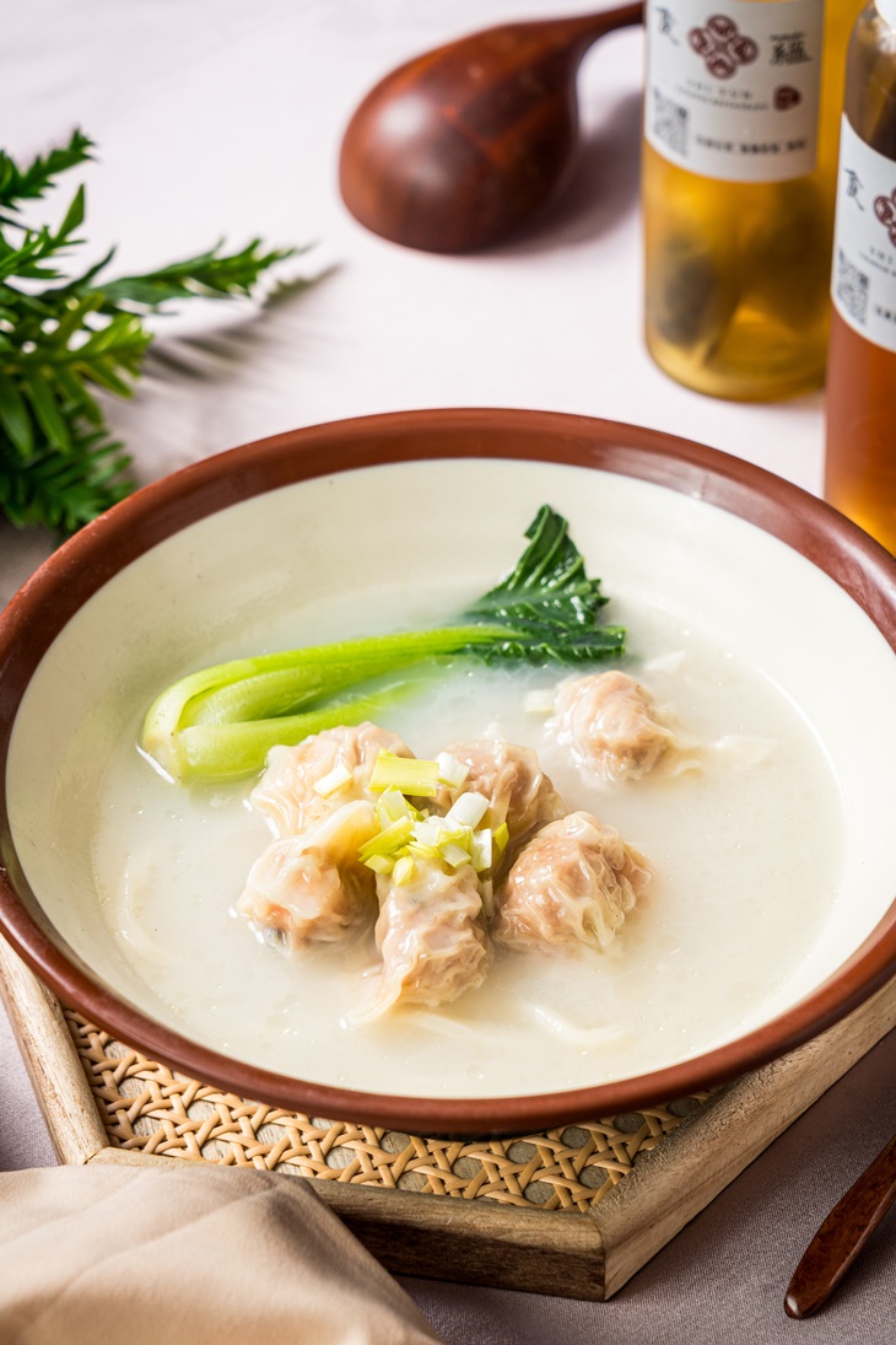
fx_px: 3808
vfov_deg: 20.0
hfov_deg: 13.4
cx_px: 448
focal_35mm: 102
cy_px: 672
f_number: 7.1
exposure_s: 1/160
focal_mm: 102
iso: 320
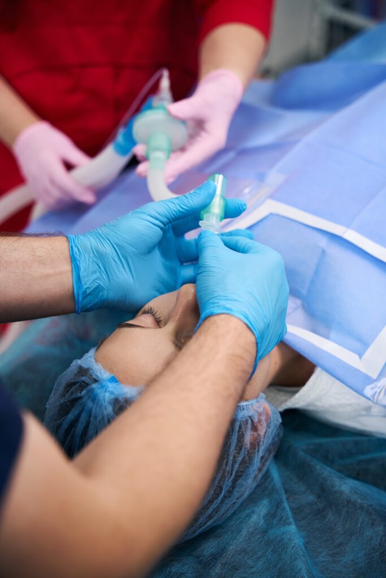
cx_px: 193
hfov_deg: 22.2
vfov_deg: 32.8
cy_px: 289
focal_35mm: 61
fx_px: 984
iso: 640
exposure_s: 1/250
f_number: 2.8
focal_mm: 61.2
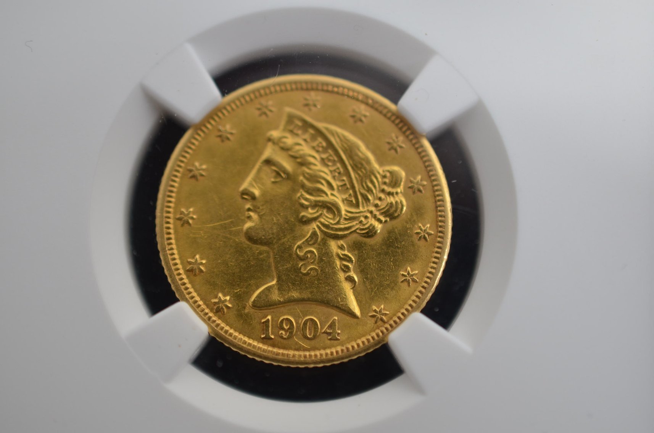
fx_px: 1088
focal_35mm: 60
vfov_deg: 22.5
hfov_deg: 33.5
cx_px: 327
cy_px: 216
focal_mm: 40
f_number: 4
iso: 400
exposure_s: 1/160
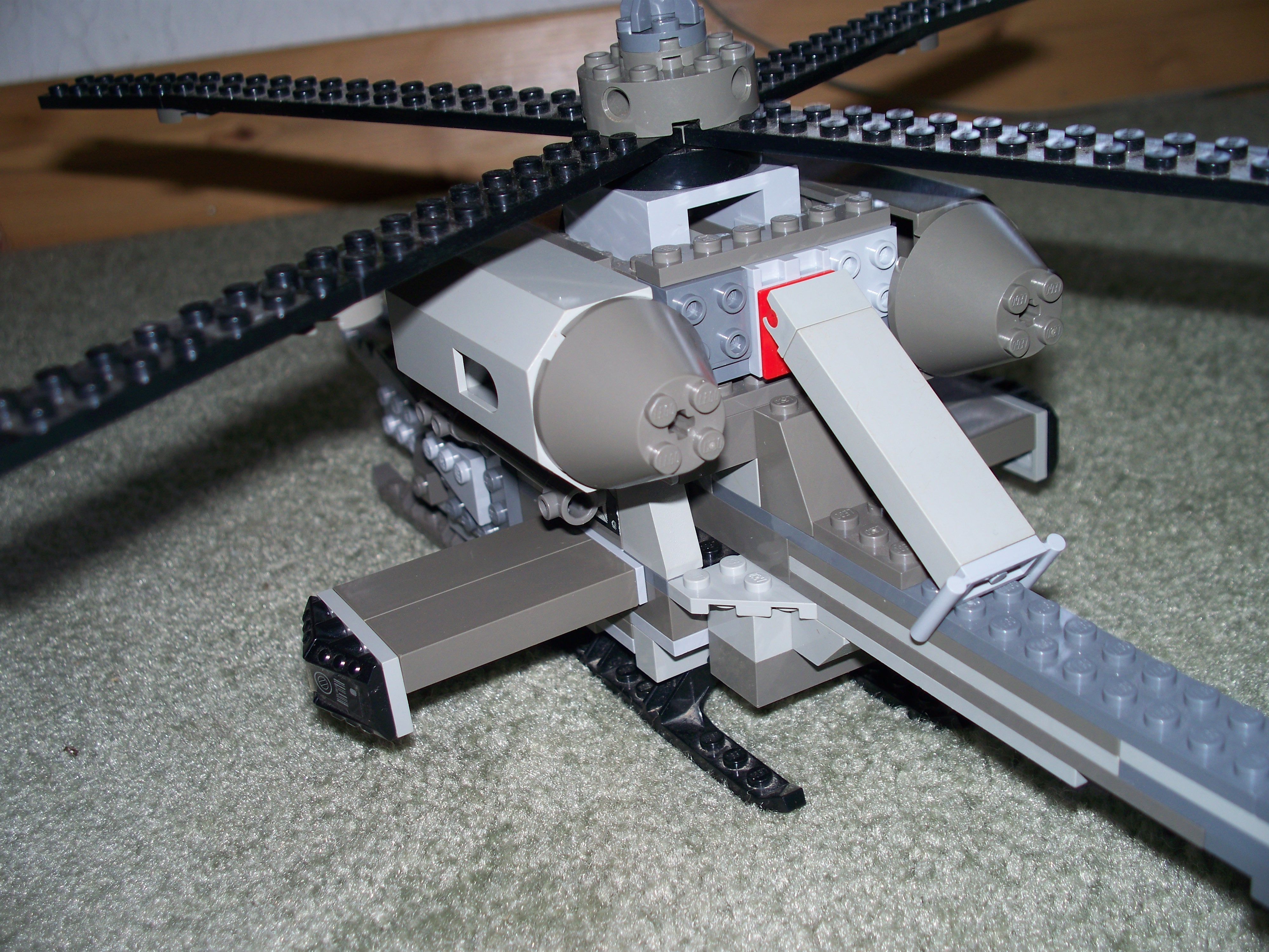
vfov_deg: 30.9
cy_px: 476
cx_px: 634
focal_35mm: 47
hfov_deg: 40.4
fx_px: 1723
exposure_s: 1/60
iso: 64
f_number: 2.9
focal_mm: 9.86
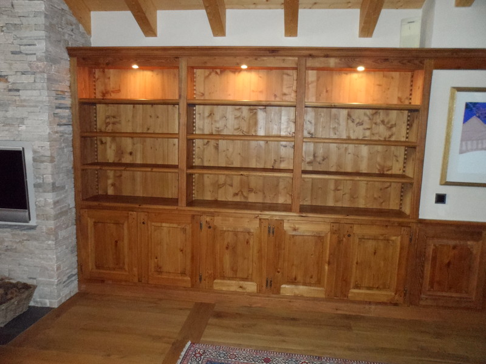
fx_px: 365
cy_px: 182
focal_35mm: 26
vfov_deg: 53.1
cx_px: 243
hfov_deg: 67.3
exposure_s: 1/30
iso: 640
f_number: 3.3
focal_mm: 4.9
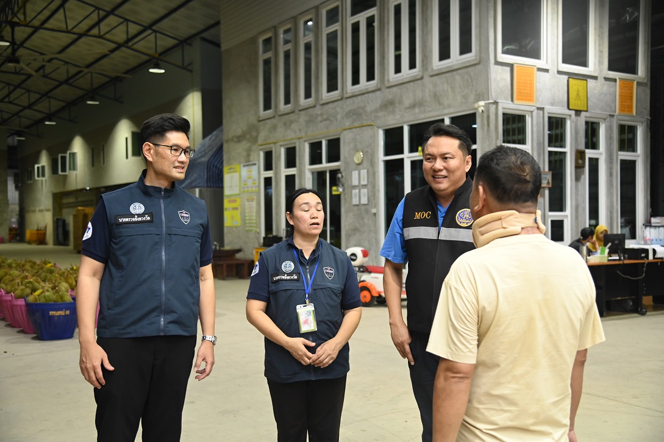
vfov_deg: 35.0
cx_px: 332
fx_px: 701
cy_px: 221
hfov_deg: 50.7
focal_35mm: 38
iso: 3200
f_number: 4
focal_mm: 38
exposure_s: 1/250
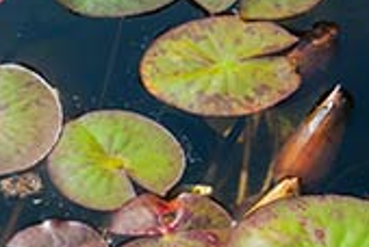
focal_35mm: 179
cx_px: 56
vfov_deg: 7.7
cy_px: 216
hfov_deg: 11.4
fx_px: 1835
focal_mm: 35
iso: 400
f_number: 9
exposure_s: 1/400
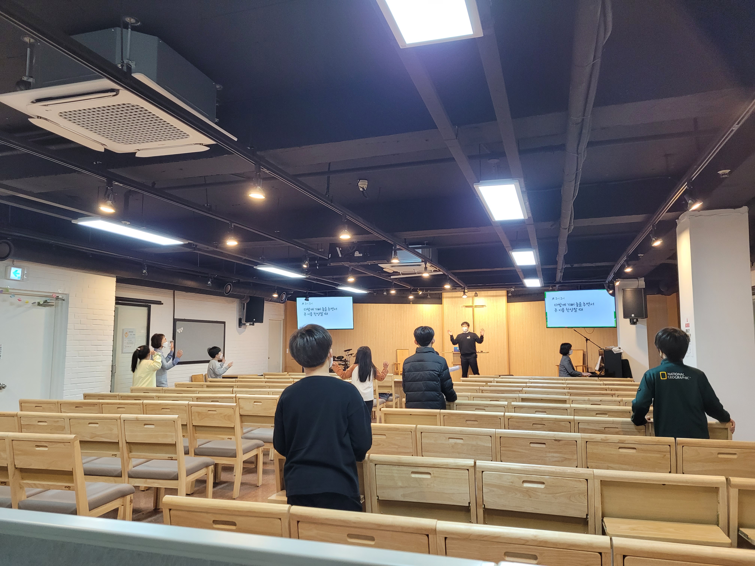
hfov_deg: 67.3
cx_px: 378
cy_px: 283
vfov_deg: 53.1
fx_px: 567
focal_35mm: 26
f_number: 1.8
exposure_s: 1/120
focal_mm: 5.4
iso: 320
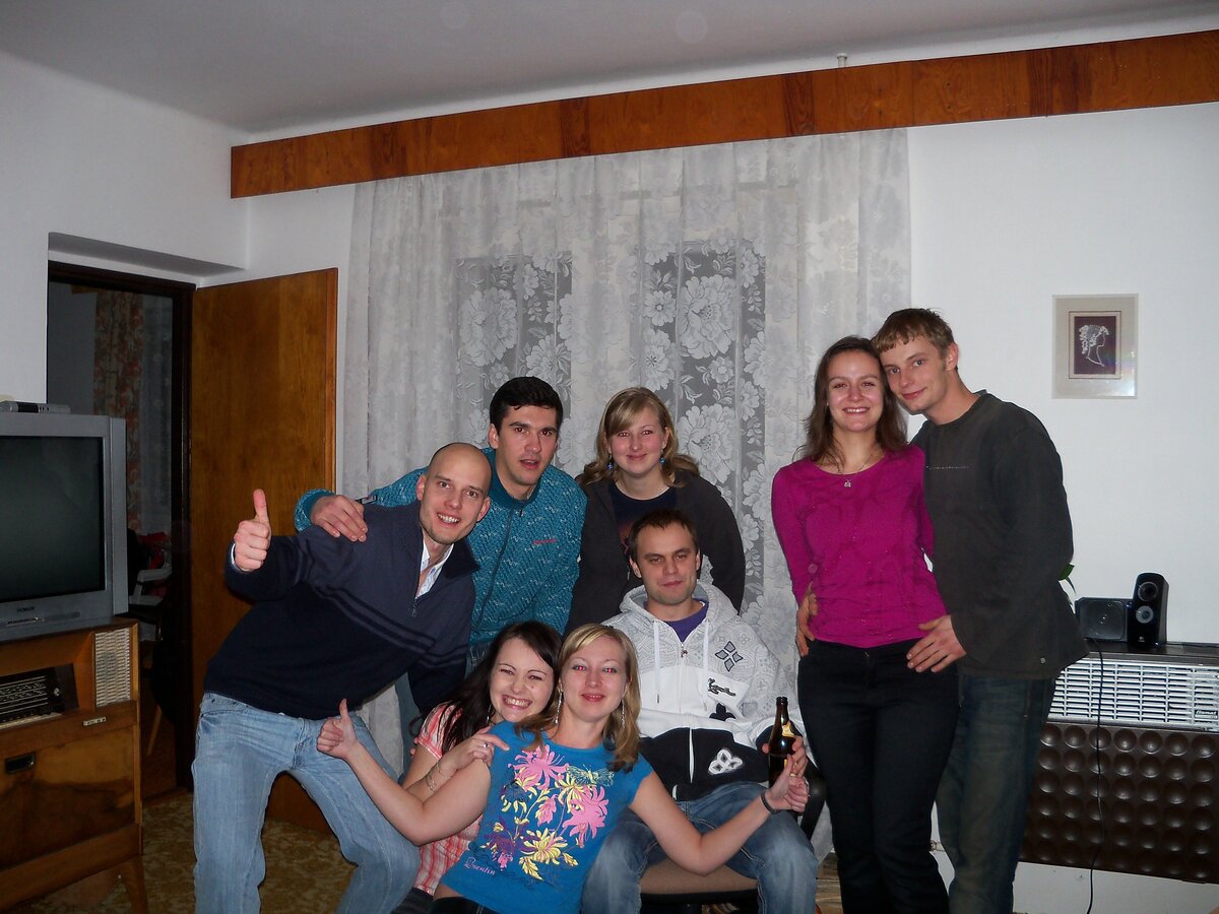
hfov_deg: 52.6
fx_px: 1233
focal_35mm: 35
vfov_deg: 40.7
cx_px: 610
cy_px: 457
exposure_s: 1/400
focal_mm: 6.2
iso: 100
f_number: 3.5
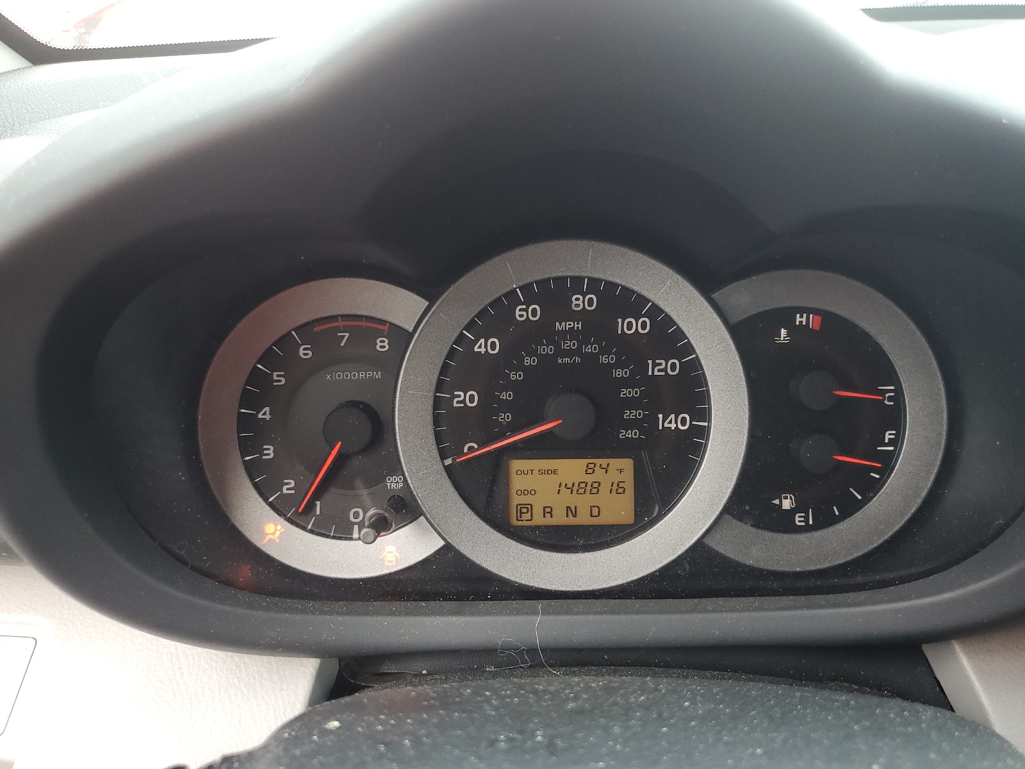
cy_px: 384
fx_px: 770
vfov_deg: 53.1
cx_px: 512
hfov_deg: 67.3
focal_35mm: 26
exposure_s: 1/120
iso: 79
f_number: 1.5
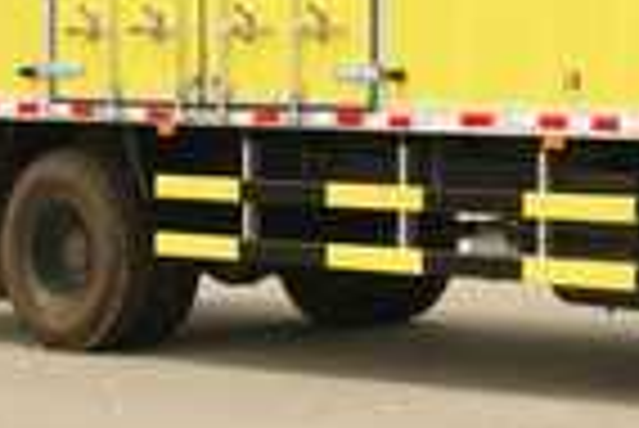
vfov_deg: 9.3
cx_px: 706
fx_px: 2630
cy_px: 83
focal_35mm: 148
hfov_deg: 13.6
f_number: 11
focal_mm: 28
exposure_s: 1/125
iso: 100
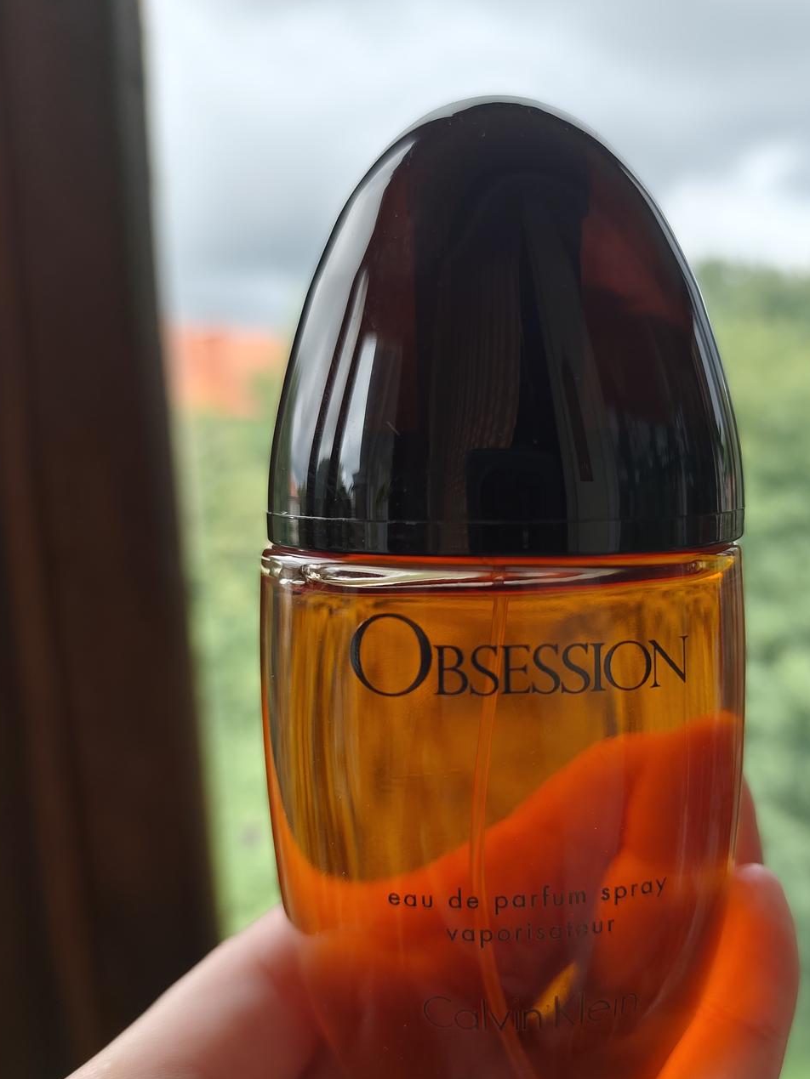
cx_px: 499
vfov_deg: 61.5
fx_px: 905
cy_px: 591
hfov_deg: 47.9
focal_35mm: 29
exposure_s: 1/100
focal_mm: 6.19
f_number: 1.65
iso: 200
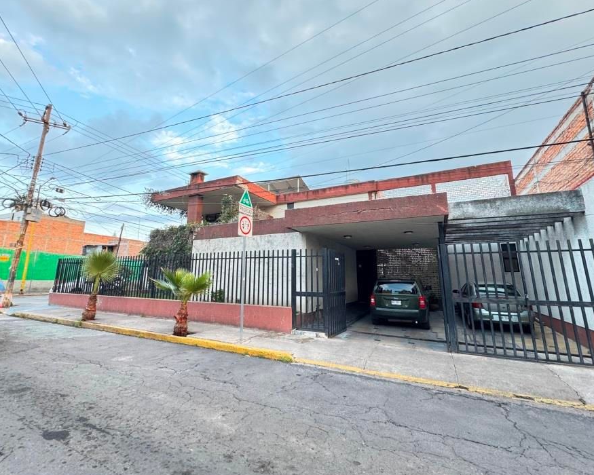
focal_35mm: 16
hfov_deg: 93.0
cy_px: 223
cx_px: 281
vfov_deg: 80.3
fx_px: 281
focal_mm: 2.22
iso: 200
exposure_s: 1/99
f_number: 2.2
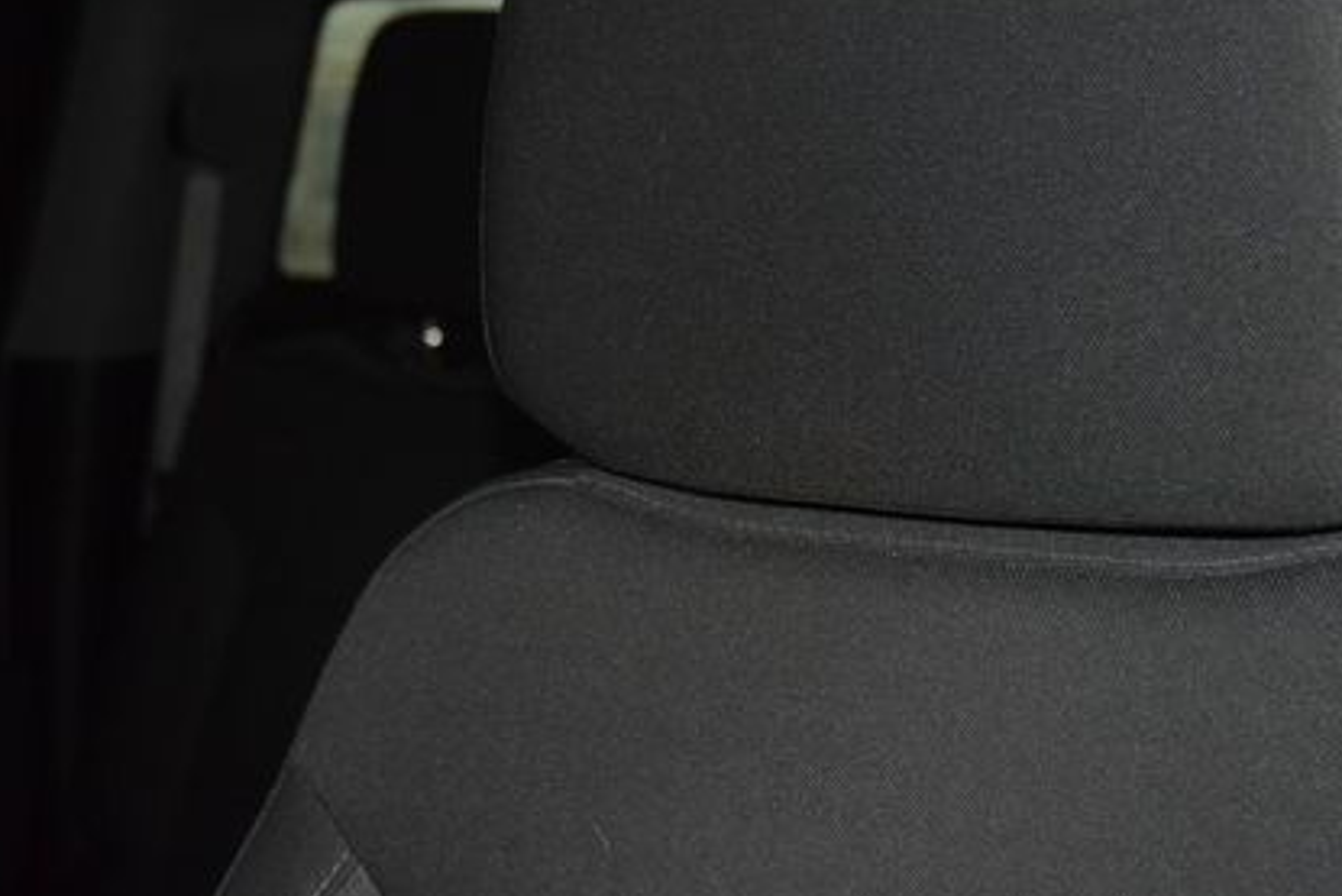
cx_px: 876
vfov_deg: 18.9
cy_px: 290
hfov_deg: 28.0
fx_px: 2676
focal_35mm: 72
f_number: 4
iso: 2500
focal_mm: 31
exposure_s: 1/100
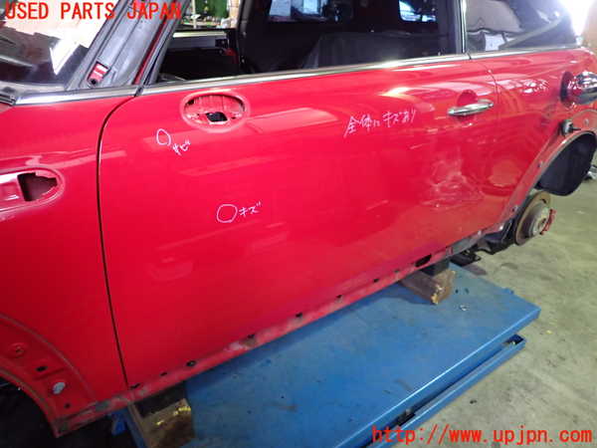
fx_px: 431
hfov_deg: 69.4
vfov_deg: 54.9
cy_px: 224
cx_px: 298
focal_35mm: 25
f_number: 2
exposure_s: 1/30
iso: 400
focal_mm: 4.5
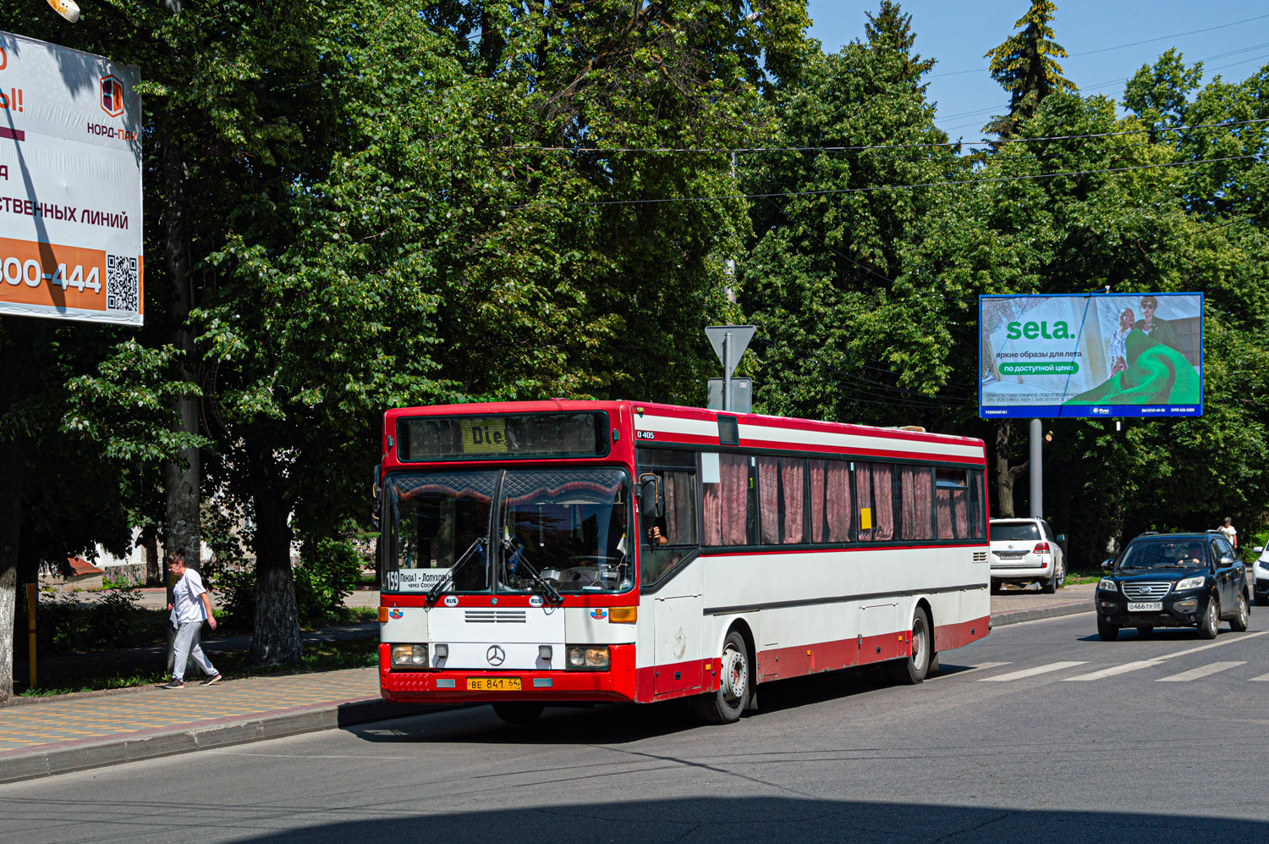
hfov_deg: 37.9
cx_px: 634
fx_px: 1849
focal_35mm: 52
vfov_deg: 25.7
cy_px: 422
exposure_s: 1/1000
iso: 100
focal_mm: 35
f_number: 7.1
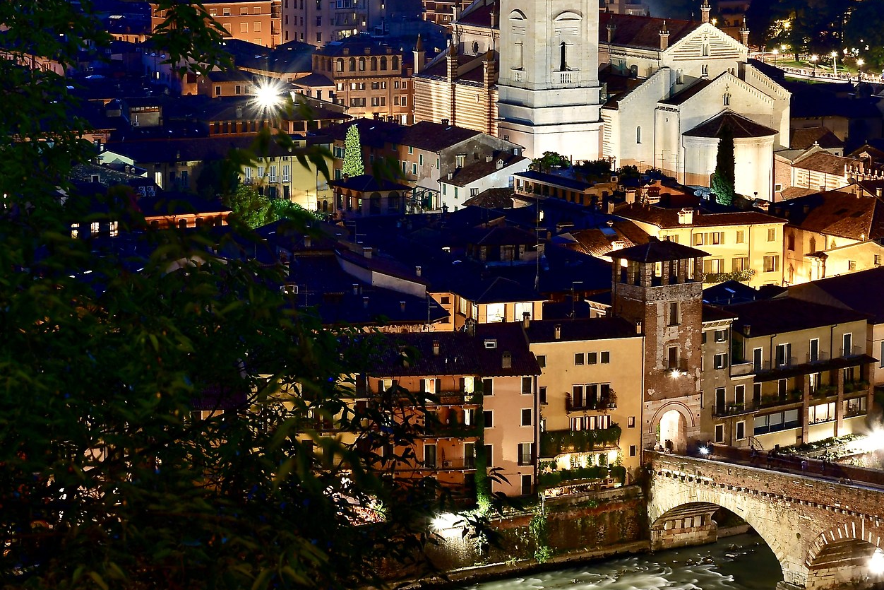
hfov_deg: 17.8
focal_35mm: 115
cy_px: 222
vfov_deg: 11.9
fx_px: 2824
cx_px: 305
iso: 100
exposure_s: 15
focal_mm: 40
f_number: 11
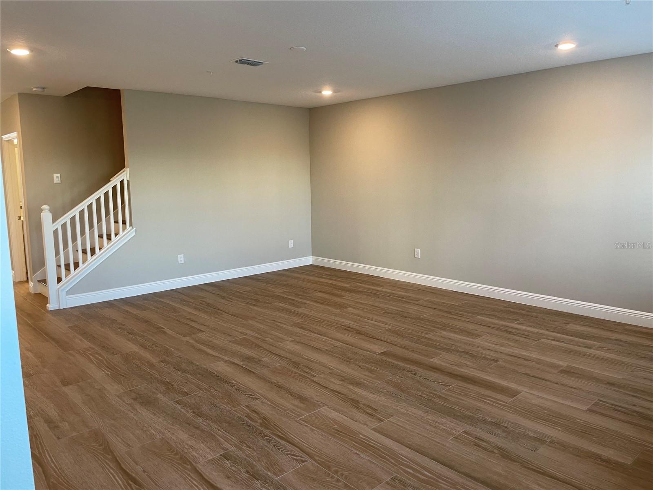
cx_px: 326
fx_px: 490
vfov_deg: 53.1
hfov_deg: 67.3
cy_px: 245
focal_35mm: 26
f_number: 1.6
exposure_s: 1/60
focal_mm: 4.2
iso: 80
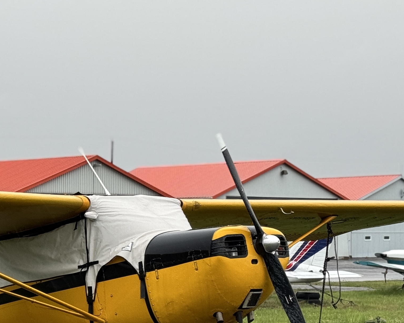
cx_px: -19
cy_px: 280
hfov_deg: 15.2
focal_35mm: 124
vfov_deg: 12.4
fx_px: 1483
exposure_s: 1/121
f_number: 1.78
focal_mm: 6.76
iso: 64
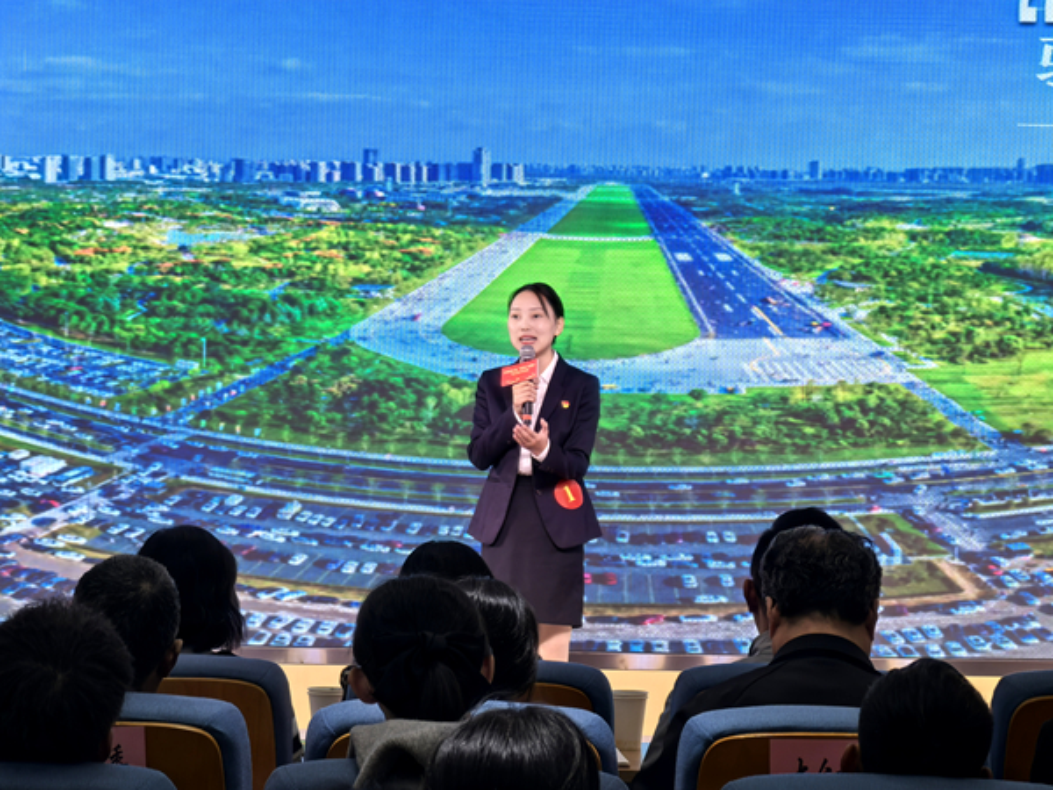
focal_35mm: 128
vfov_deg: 11.6
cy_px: 395
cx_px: 526
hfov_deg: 15.4
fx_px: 3894
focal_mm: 14.6
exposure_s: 1/60
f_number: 3
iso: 100
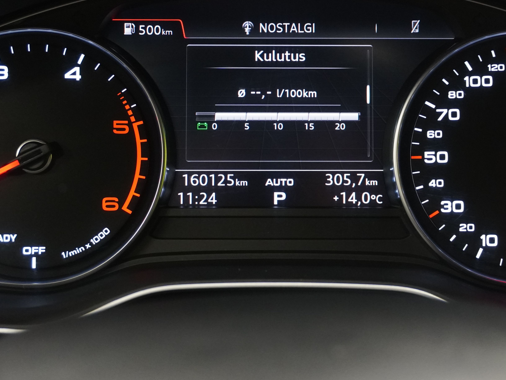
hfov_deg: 28.1
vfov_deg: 21.2
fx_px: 1009
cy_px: 117
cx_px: 279
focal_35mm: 69
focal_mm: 26
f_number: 4.5
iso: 2000
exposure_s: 1/40
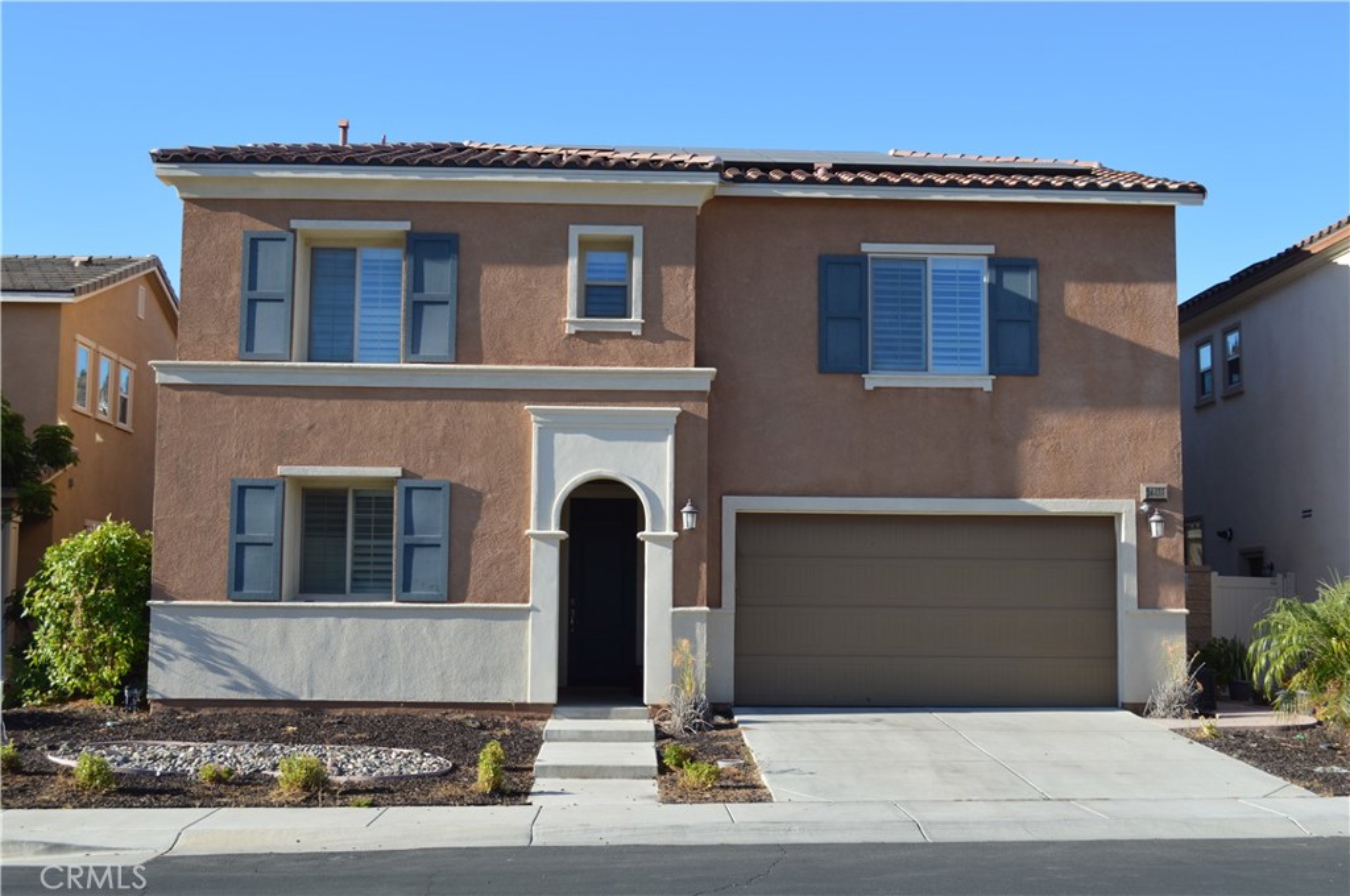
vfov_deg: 31.8
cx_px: 675
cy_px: 448
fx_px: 1573
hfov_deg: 46.5
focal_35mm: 42
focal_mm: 28
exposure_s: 1/200
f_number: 7.1
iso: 100
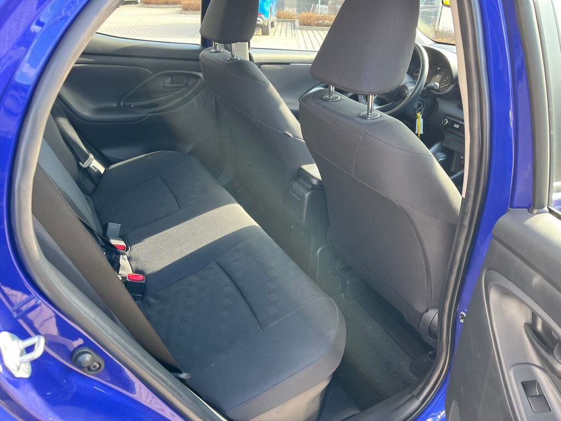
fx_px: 421
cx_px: 280
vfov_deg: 53.1
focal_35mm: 26
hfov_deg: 67.3
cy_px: 210
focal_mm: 5.1
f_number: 1.6
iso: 125
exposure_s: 1/121
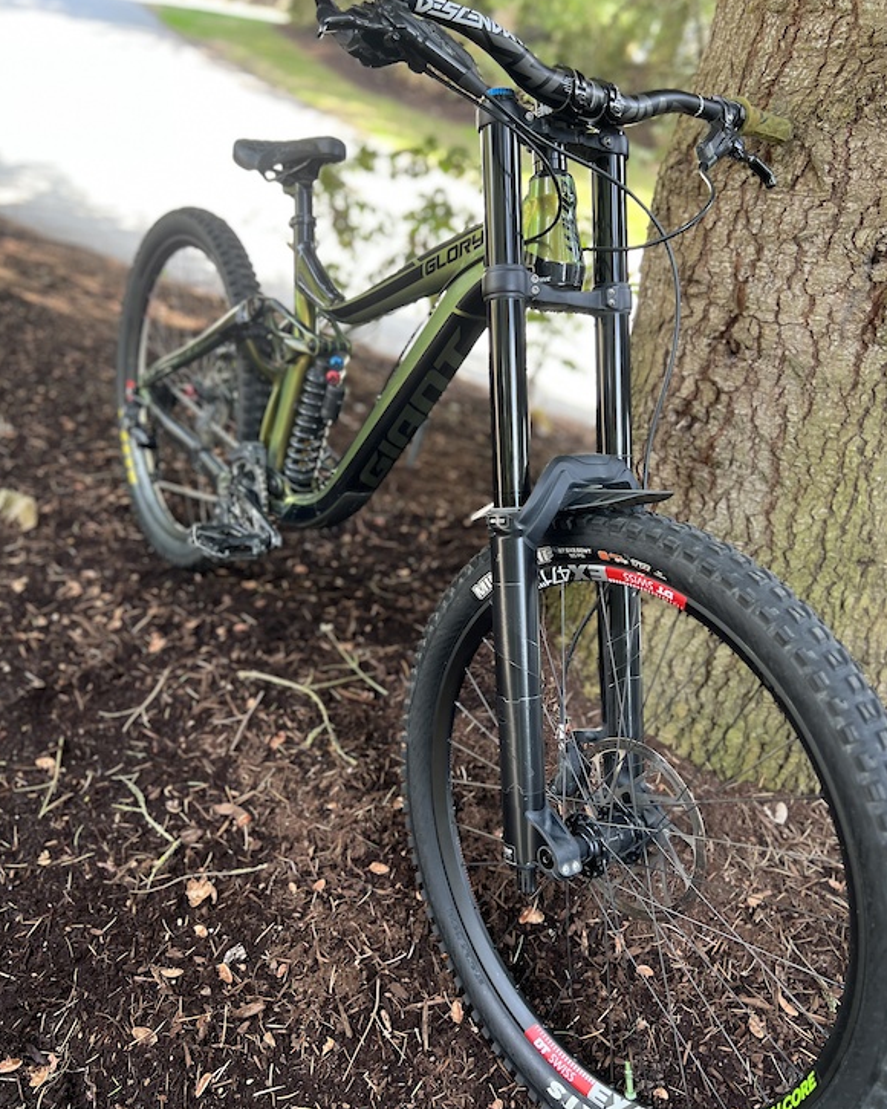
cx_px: 454
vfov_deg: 62.2
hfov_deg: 51.5
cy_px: 563
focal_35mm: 28
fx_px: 919
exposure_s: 1/121
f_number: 1.5
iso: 80
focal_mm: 5.7
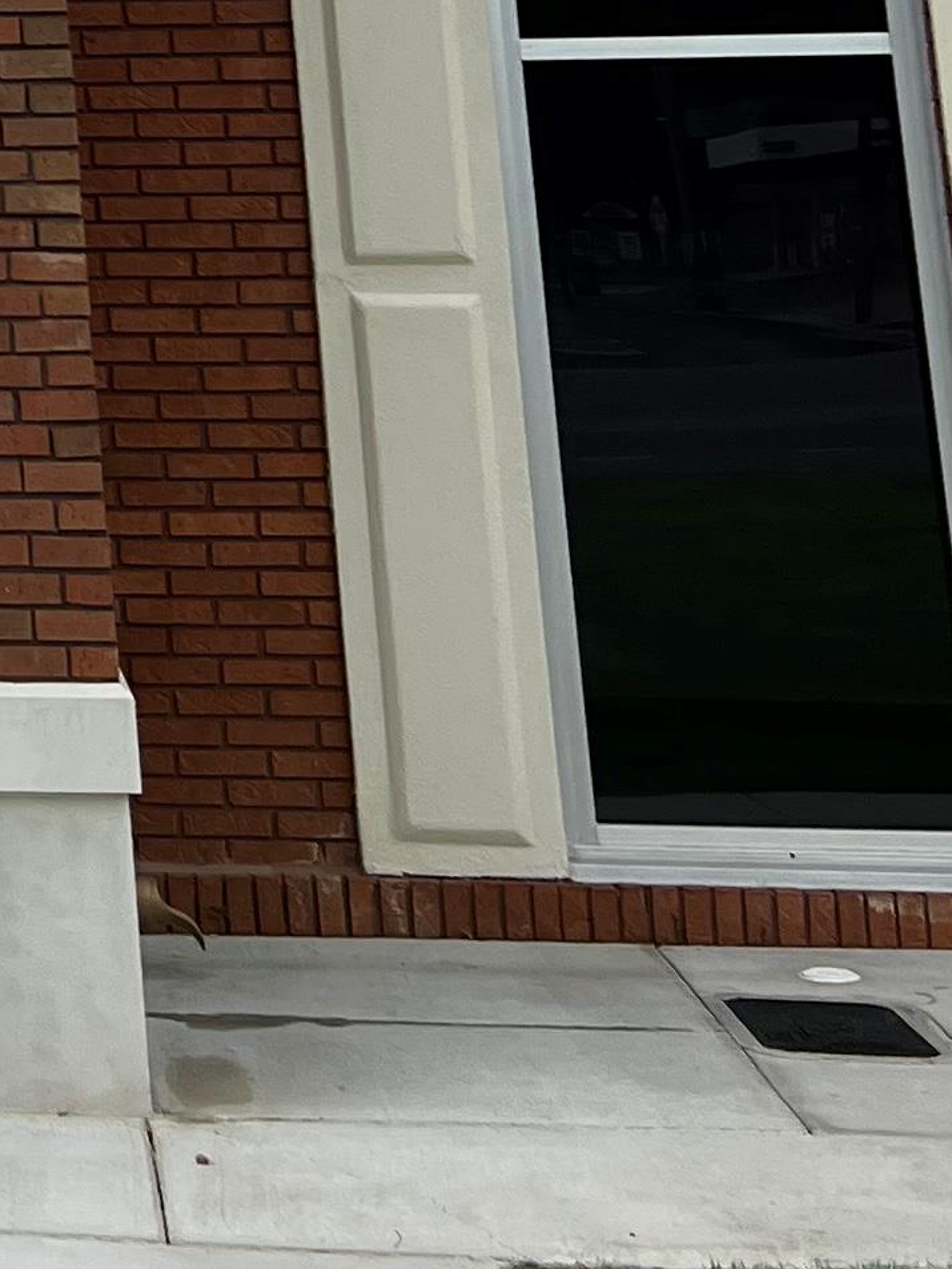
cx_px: -1011
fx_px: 4033
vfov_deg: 16.0
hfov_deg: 11.9
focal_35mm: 110
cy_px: -790
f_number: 1.5
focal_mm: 5.7
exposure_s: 1/6993
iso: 50
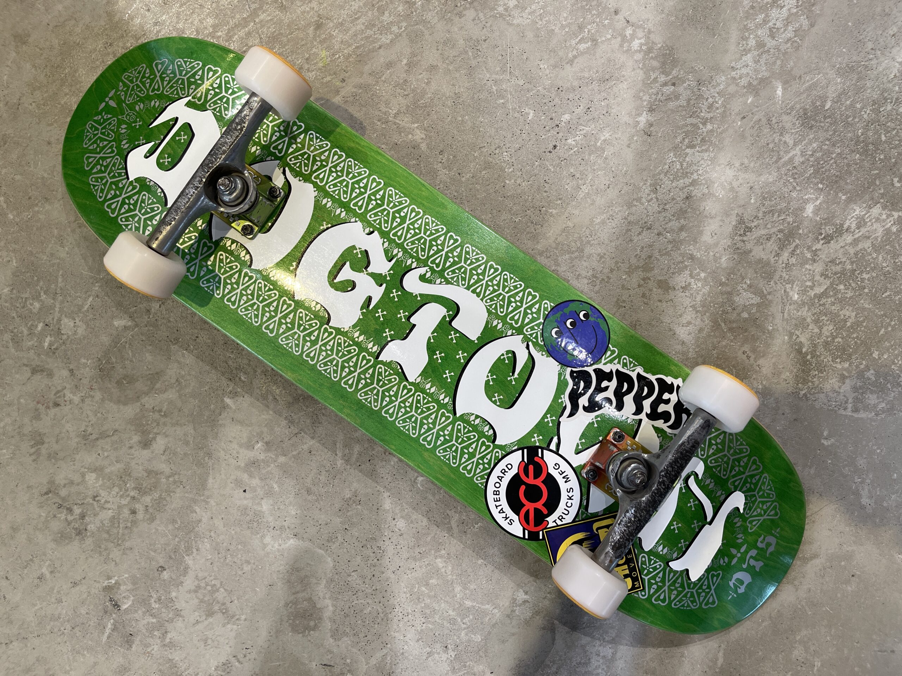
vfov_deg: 54.9
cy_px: 338
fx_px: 651
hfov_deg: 69.4
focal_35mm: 25
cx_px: 451
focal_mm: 5.1
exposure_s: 1/100
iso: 100
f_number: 1.6
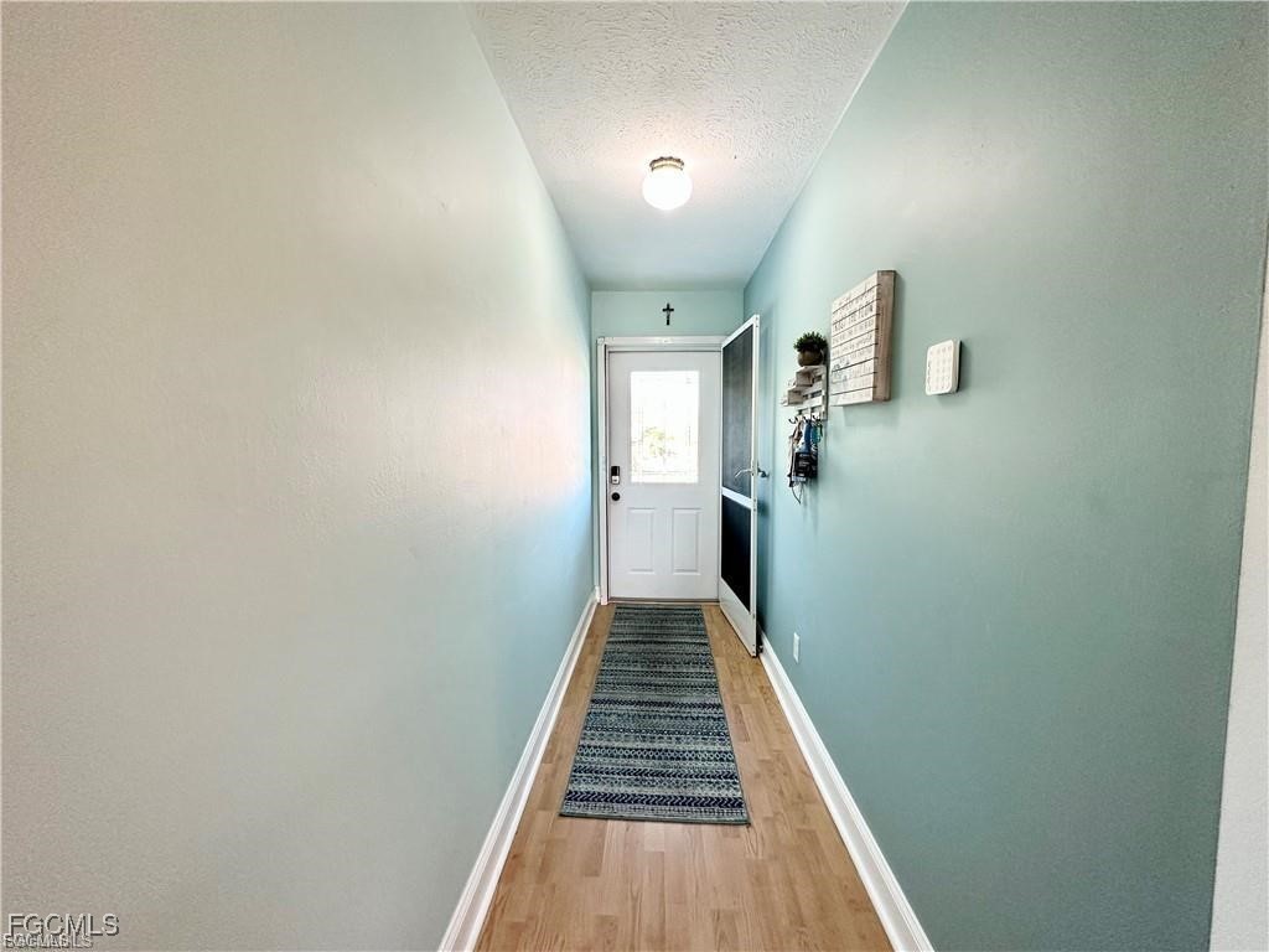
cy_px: 476
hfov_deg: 102.1
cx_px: 634
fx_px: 513
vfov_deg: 85.7
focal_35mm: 14
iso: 200
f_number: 2.2
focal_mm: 2.22
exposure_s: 1/120
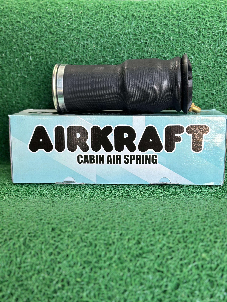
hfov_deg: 30.3
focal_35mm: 48
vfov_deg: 39.7
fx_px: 420
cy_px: 151
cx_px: 114
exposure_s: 1/100
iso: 80
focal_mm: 6.86
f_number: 1.78
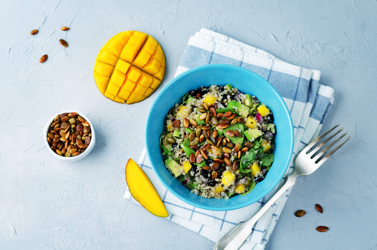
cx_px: 188
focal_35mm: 75
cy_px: 125
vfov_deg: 18.1
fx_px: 784
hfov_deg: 27.0
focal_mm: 50
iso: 100
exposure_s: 1/30
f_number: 5
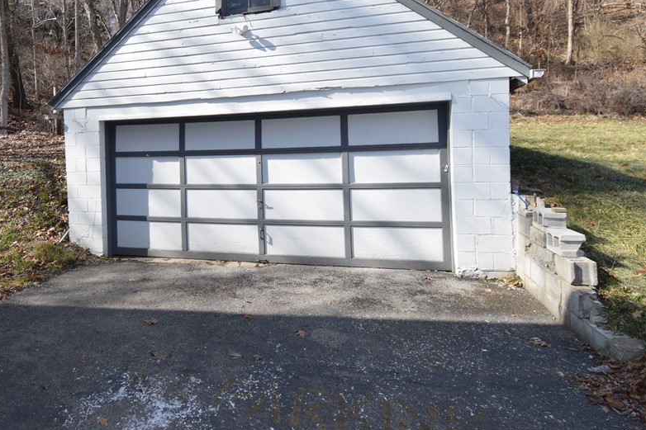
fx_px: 448
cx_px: 207
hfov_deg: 69.1
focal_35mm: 25
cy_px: 150
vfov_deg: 50.5
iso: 100
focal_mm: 12
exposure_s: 1/200
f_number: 7.1
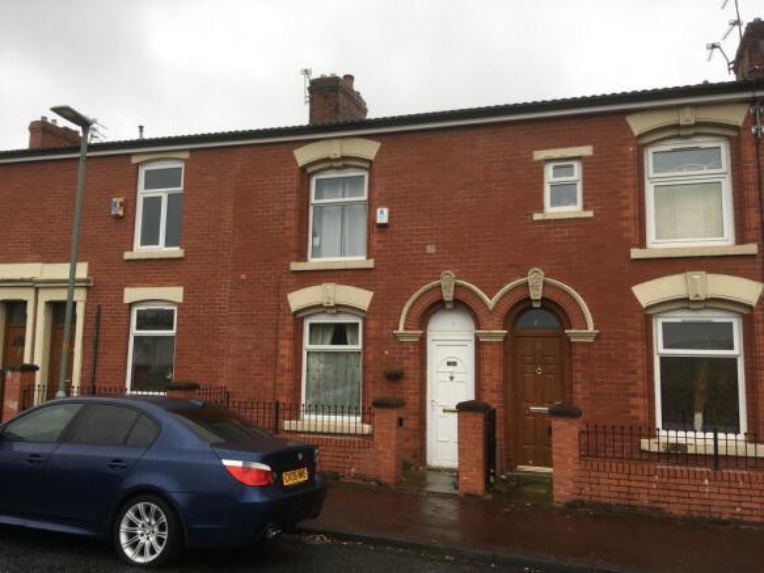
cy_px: 286
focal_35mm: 29
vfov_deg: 48.2
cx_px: 382
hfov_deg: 61.7
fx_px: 640
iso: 25
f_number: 2.2
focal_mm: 4.15
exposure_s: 1/198
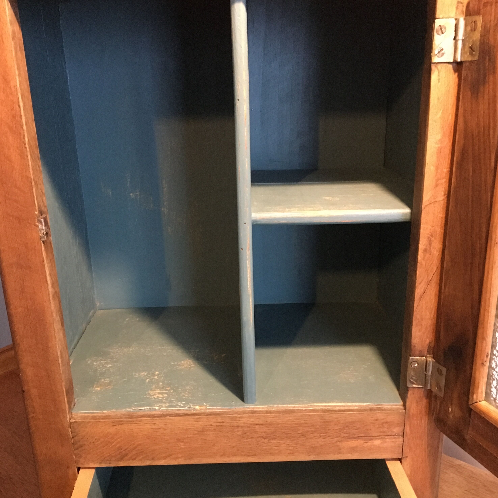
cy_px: 269
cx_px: 252
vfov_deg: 47.2
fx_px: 570
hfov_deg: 47.2
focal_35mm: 35
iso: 250
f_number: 2.2
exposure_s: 1/17
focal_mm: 4.15
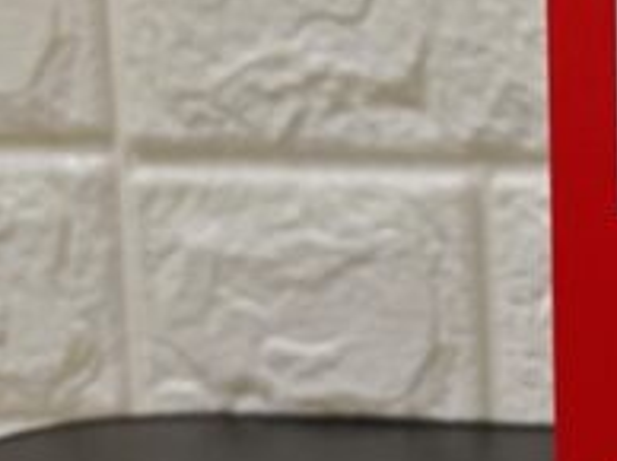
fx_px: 1762
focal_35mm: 99
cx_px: 986
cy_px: 127
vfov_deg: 14.9
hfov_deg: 17.4
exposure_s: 1/16.7
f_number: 1.79
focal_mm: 4.74
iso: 1984
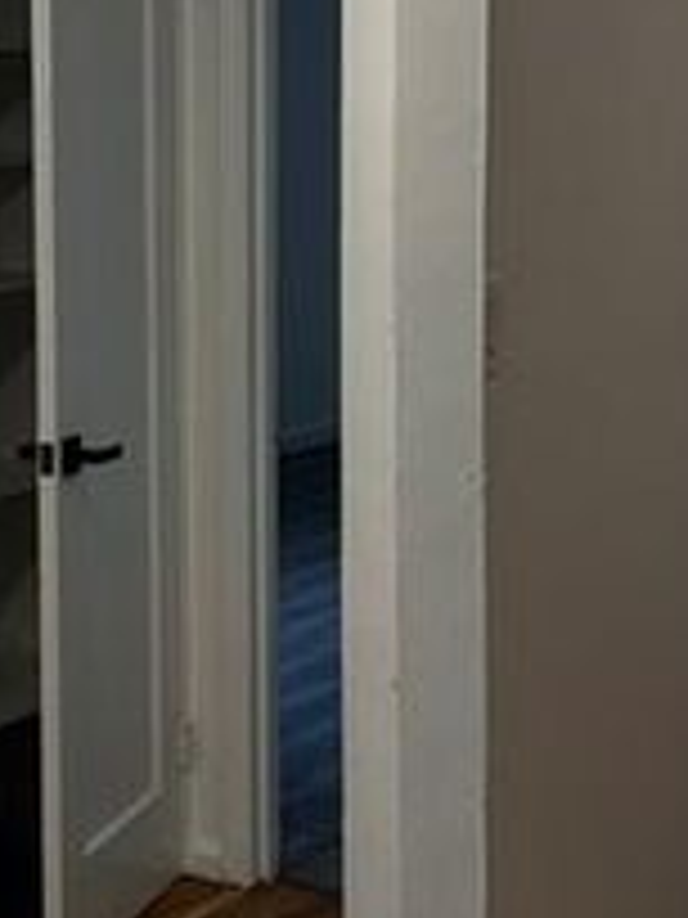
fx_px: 2253
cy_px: 376
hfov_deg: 17.2
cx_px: 144
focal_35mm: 85
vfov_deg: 23.0
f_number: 1.5
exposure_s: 1/120
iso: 40
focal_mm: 5.7
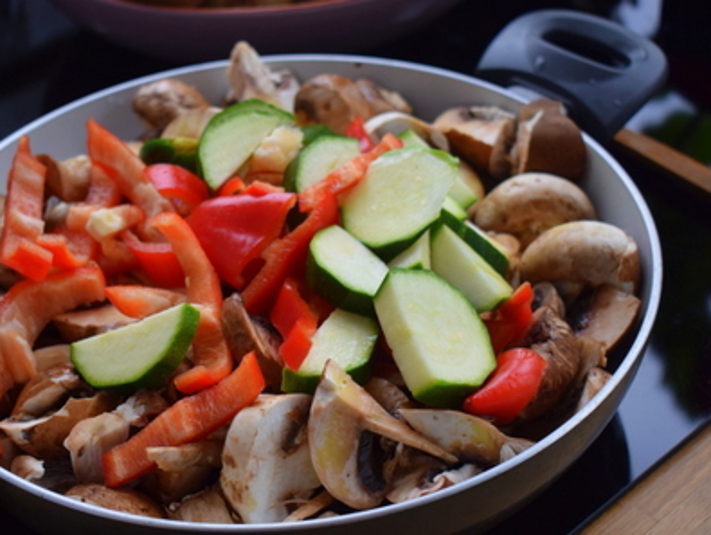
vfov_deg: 20.2
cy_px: 295
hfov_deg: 26.6
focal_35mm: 73
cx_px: 301
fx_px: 1501
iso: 560
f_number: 4.8
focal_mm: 40
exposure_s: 1/60
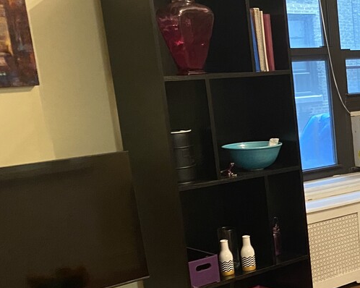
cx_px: 480
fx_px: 724
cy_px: 234
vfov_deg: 22.1
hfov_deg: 24.1
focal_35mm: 68
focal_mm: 4.25
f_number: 1.8
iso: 500
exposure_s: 1/30
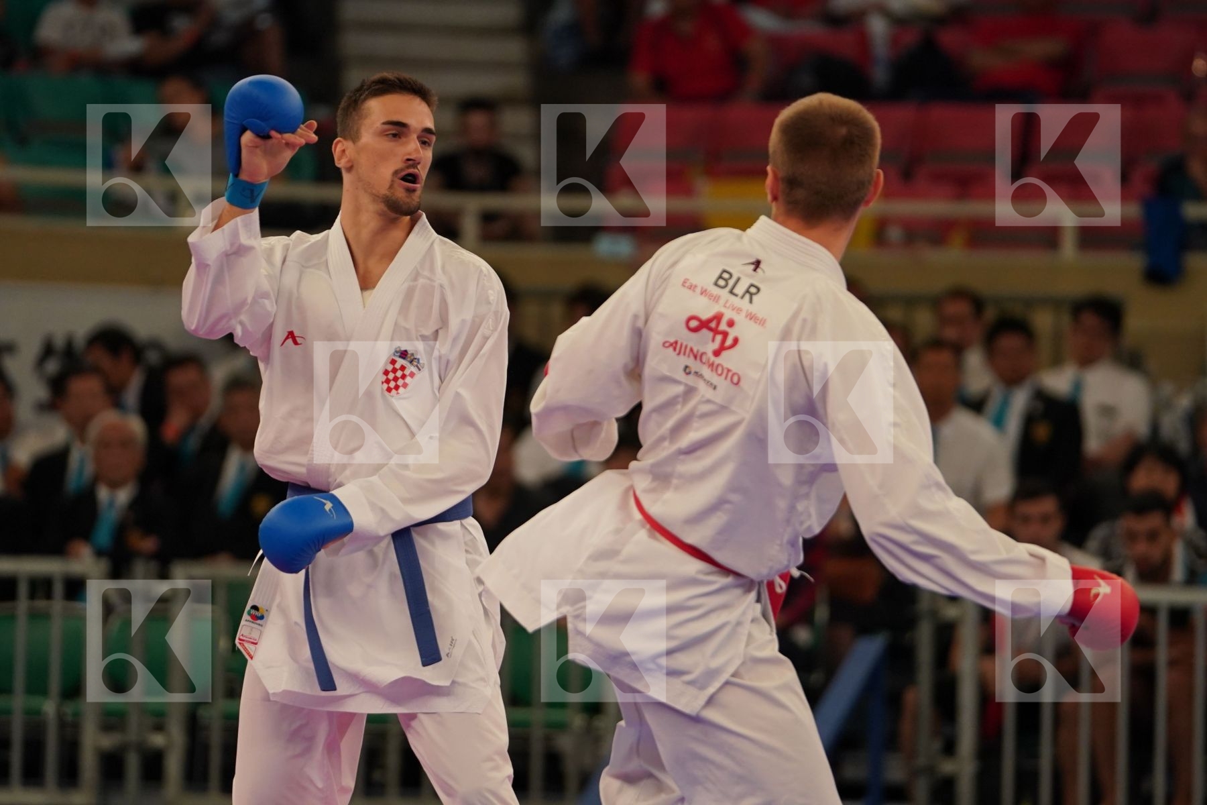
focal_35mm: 297
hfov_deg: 6.9
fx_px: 9957
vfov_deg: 4.6
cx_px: 604
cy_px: 402
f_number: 2.8
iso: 1600
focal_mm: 198
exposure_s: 1/1000
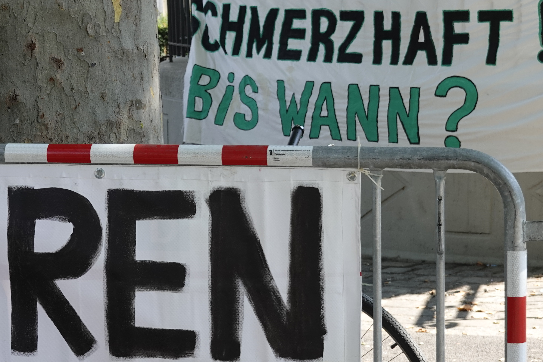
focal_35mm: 125
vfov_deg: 11.0
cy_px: 176
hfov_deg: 16.4
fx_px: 1885
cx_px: 262
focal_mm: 24.35
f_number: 4
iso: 125
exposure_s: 1/160
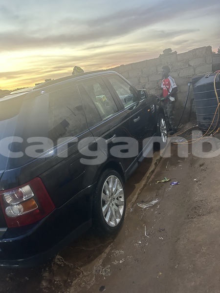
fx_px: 220
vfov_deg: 67.3
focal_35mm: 26
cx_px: 110
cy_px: 146
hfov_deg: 53.1
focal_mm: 5.7
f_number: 1.5
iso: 500
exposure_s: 1/50
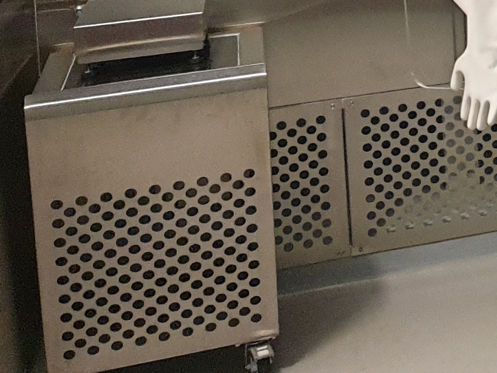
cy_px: -278
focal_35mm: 116
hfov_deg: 13.6
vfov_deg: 11.9
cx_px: 1096
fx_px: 1665
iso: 320
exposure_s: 1/33
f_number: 1.5
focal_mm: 4.3
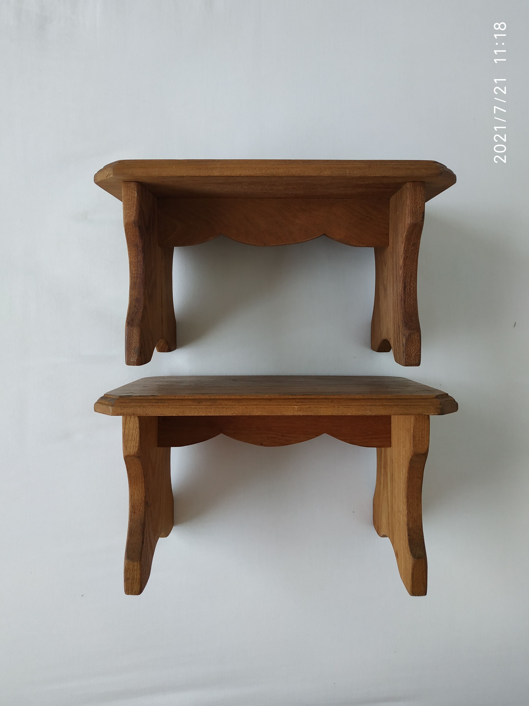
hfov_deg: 56.8
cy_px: 353
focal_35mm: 24
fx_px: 489
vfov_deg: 71.6
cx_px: 264
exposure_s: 1/50
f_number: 1.9
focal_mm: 3.94
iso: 125
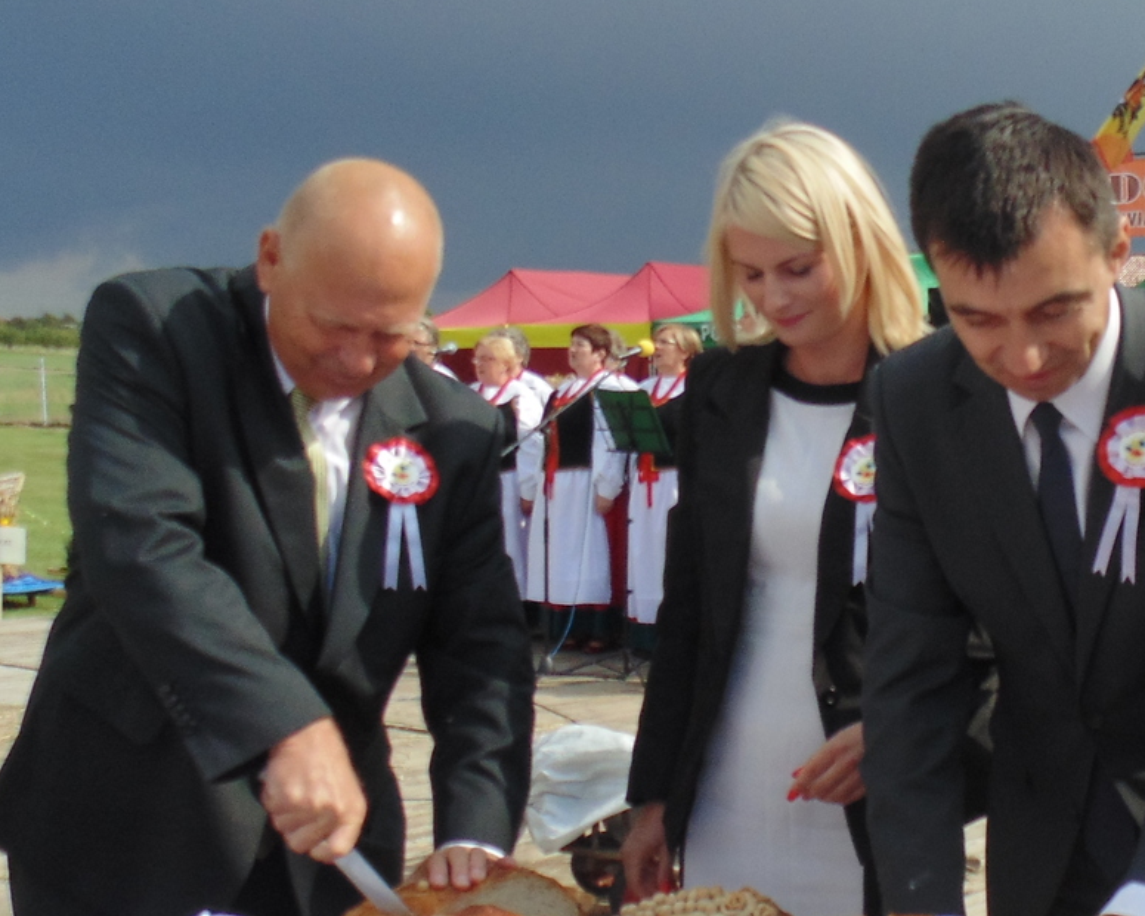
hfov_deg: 31.3
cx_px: 981
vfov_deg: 26.0
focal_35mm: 58
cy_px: 652
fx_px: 1965
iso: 80
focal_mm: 4.3
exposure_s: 1/100
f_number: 9.7
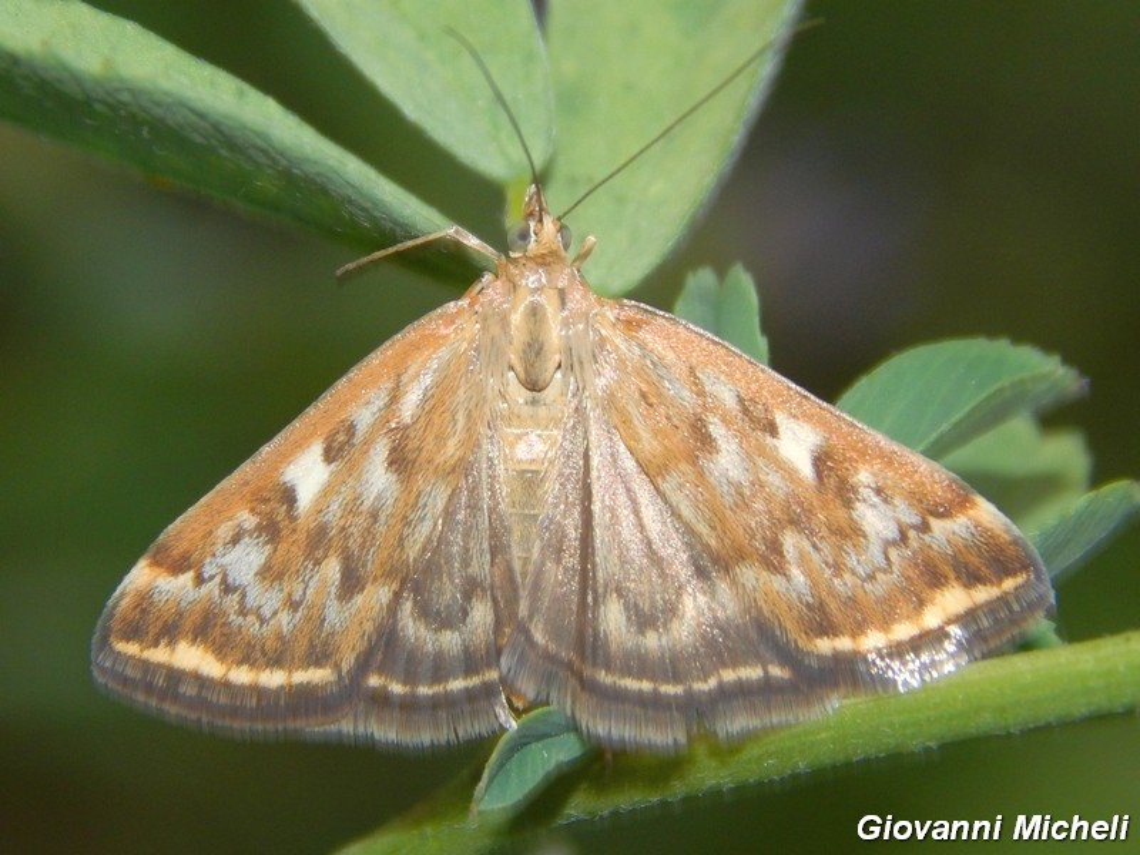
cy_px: 428
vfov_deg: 7.1
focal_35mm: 209
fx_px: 6883
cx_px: 570
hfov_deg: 9.5
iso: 180
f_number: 10.9
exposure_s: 1/30
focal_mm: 37.1
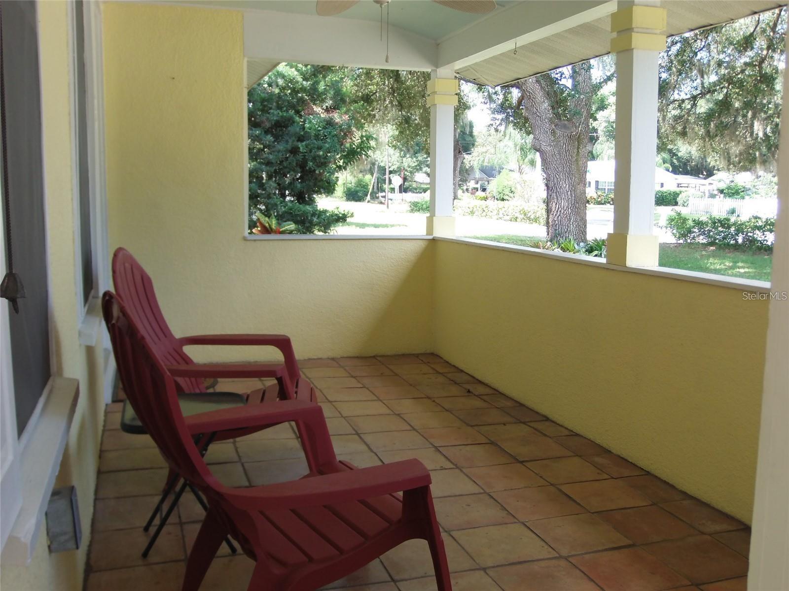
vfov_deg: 42.9
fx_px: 752
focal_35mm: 33
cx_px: 394
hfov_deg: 55.4
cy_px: 296
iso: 100
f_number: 3.4
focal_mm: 5.9
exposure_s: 1/80
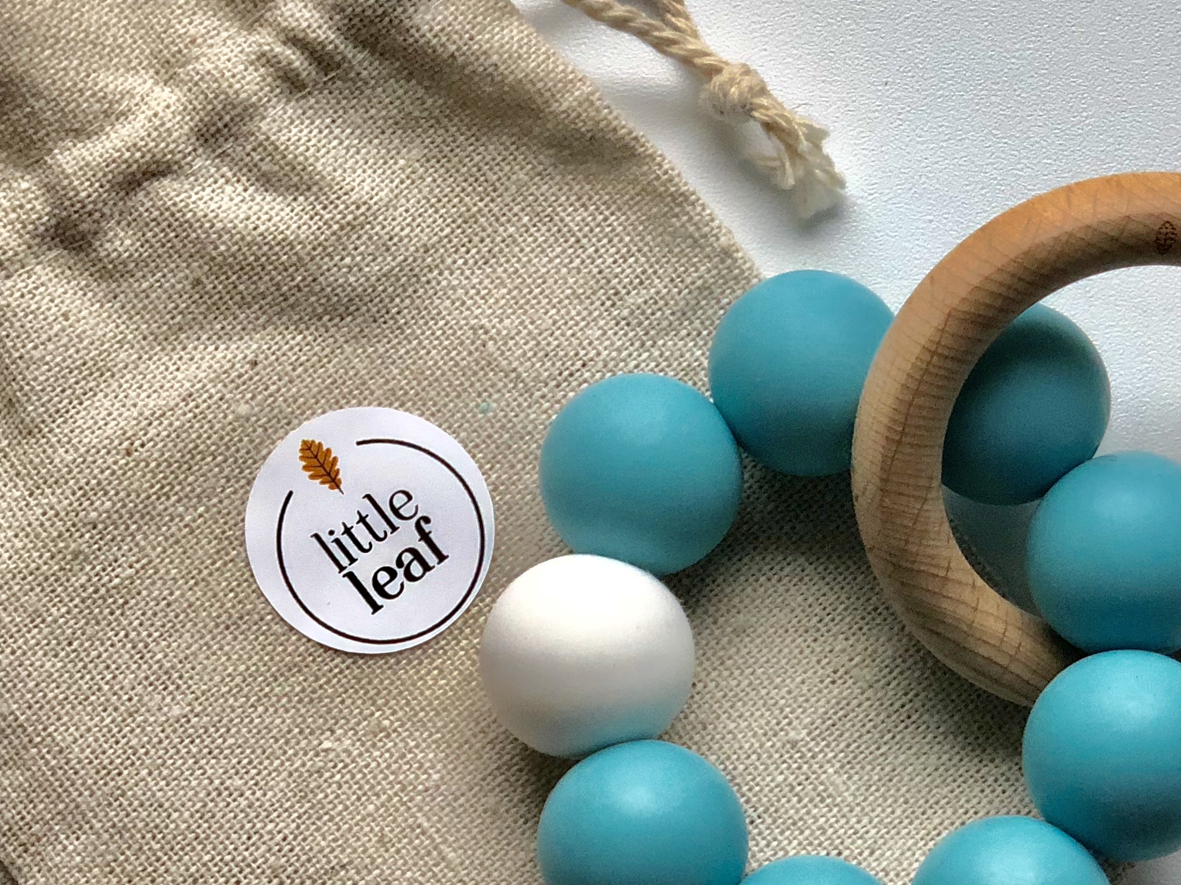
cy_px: 562
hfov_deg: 18.5
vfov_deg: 13.9
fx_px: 3616
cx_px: 521
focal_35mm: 106
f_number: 2.4
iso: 100
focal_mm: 6
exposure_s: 1/50
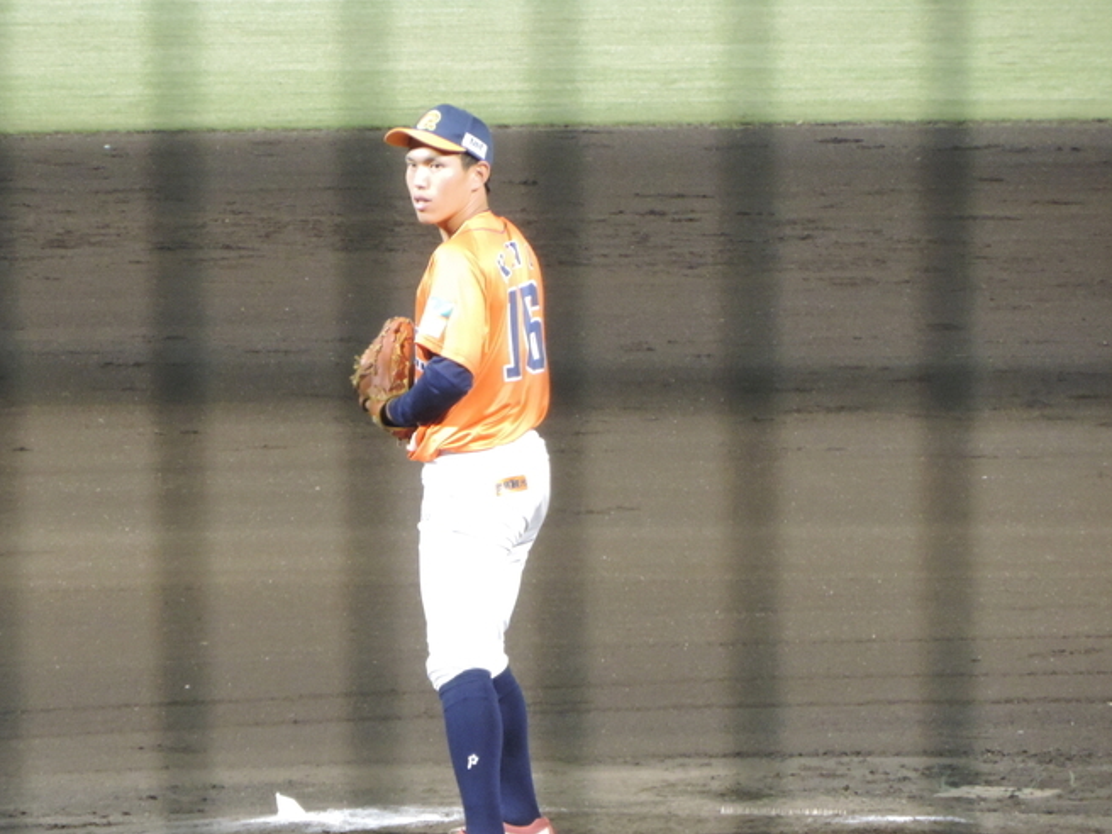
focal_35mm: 610
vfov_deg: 2.4
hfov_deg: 3.3
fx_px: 19596
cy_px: 500
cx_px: 458
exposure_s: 1/30
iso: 800
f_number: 4.9
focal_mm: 89.1
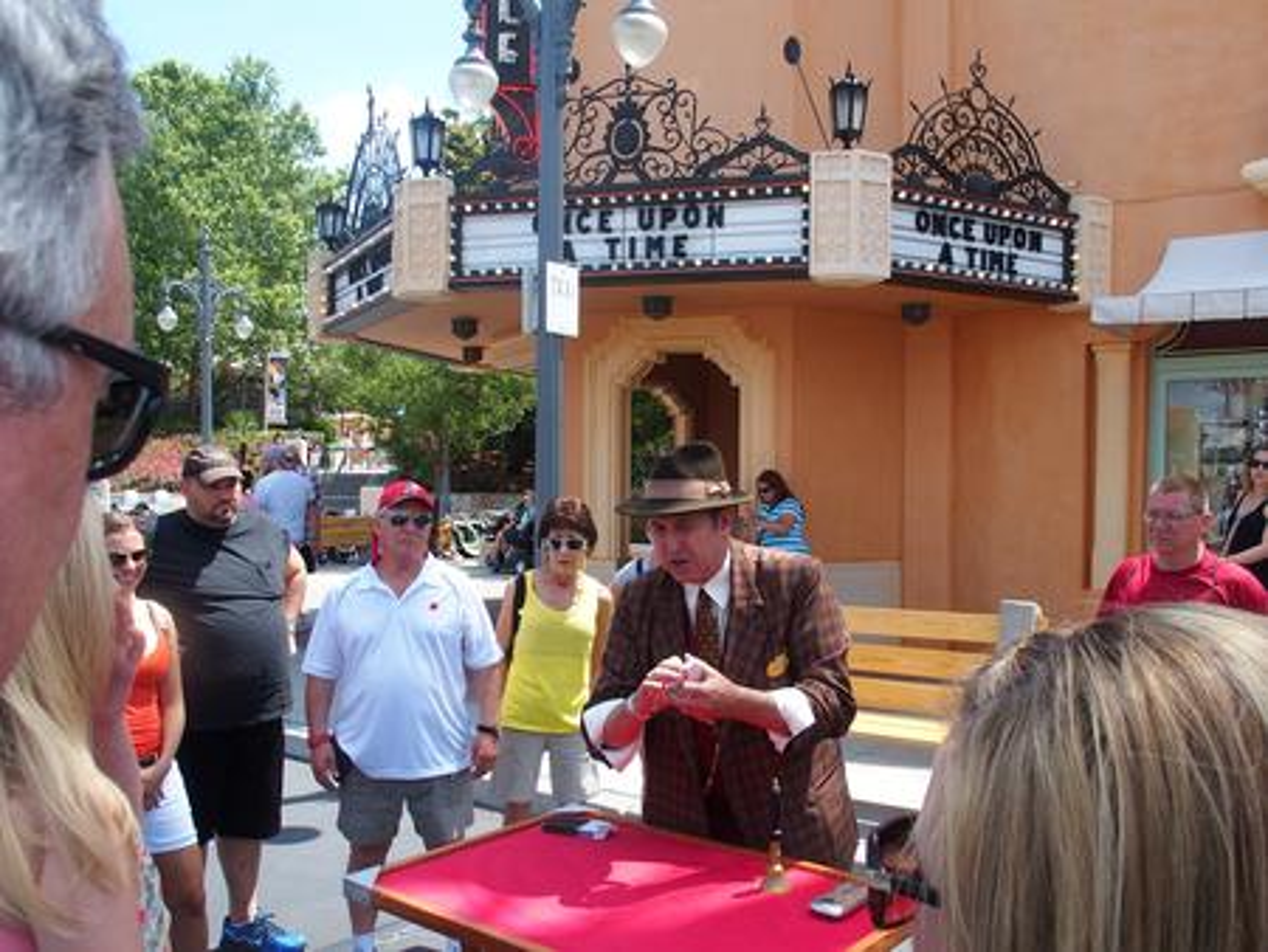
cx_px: 634
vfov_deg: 49.8
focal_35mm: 28
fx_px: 1026
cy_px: 476
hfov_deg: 63.4
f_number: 3.5
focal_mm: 6
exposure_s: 1/400
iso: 100
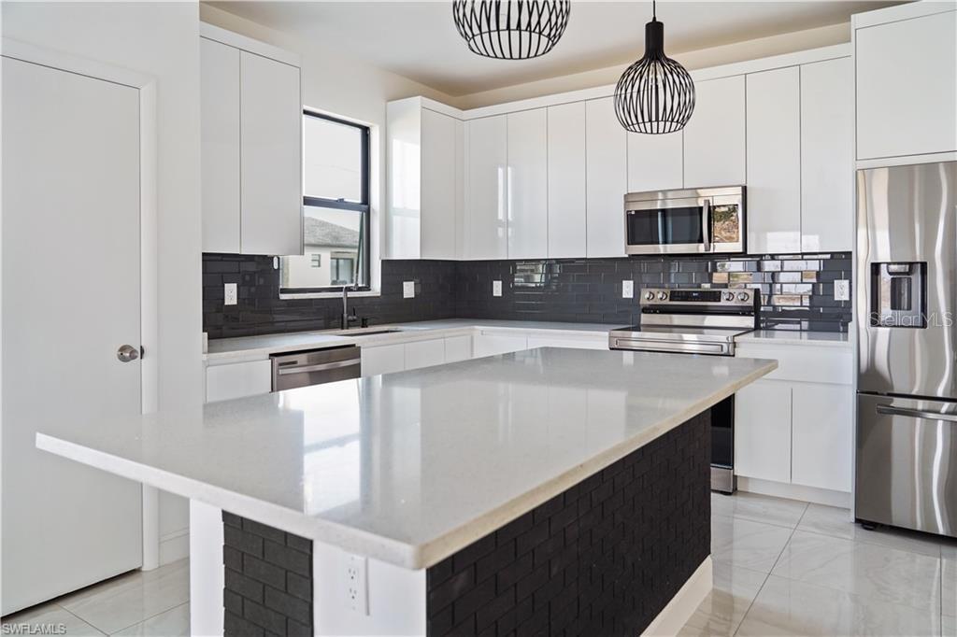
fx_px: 638
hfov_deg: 73.8
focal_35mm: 24
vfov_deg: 53.1
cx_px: 478
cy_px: 318
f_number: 4
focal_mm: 24
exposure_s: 1/200
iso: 1250
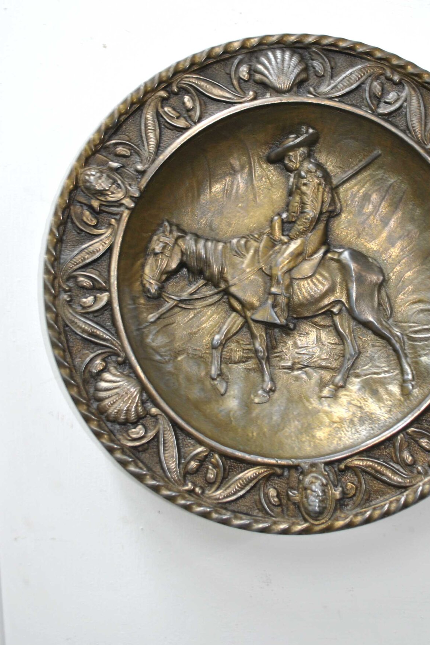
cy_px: 226
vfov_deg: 37.2
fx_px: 949
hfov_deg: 25.3
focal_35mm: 53
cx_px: 304
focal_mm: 24
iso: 200
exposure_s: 1/13
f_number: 4
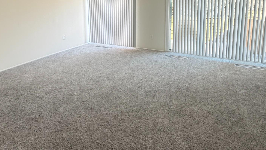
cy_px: 24
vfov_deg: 47.8
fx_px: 155
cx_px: 136
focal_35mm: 22
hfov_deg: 81.2
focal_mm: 2.22
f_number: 2.2
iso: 320
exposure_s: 1/120
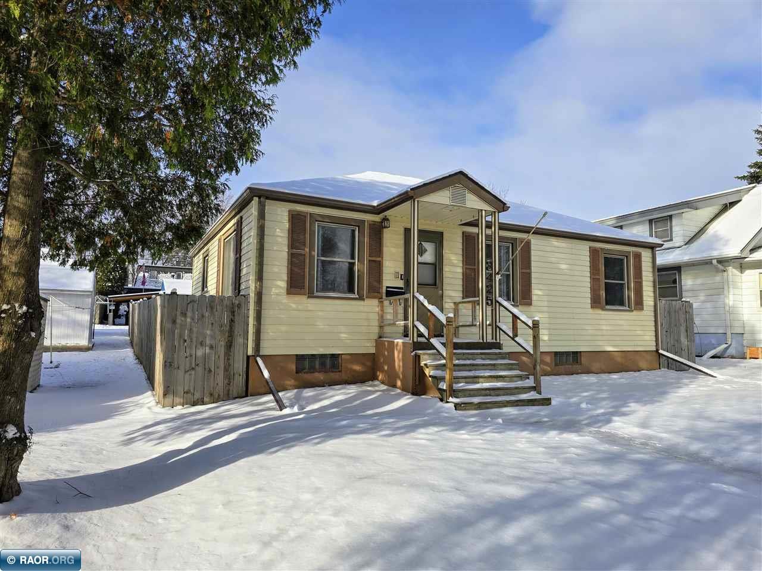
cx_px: 381
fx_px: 506
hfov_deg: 73.9
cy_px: 286
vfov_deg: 58.9
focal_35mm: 23
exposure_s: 1/617
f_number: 1.7
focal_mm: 6.3
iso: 12
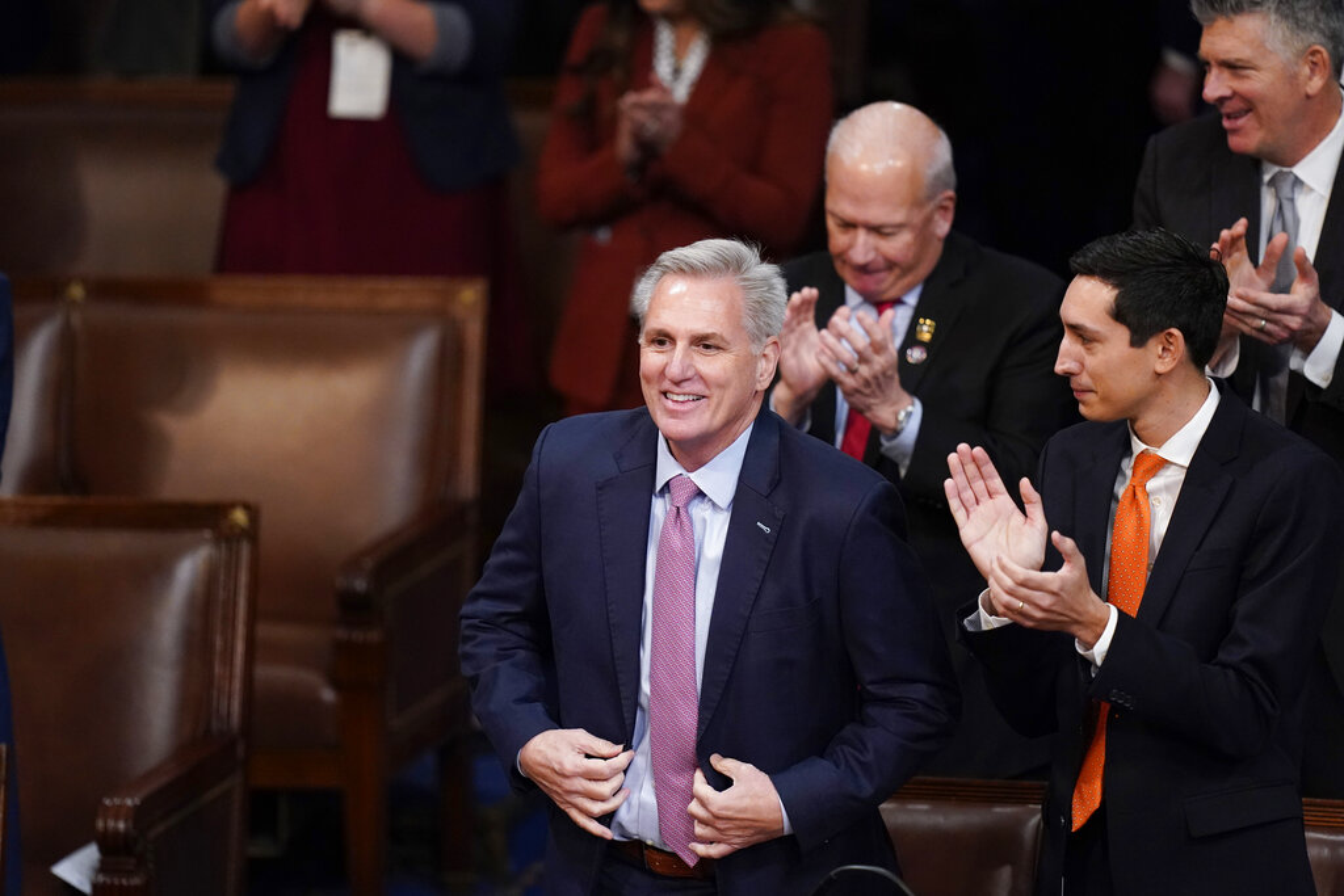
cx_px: 672
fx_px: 14934
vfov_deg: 3.4
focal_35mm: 400
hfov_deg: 5.2
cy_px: 448
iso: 5000
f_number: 2.8
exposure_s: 1/640
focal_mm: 400
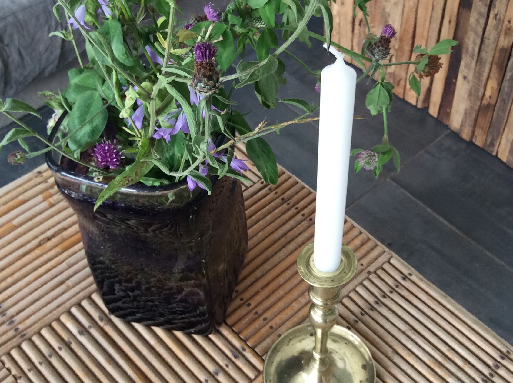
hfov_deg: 38.7
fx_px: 725
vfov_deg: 29.6
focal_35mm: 49
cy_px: 180
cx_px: 328
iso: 64
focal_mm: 3.3
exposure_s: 1/25
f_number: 2.4
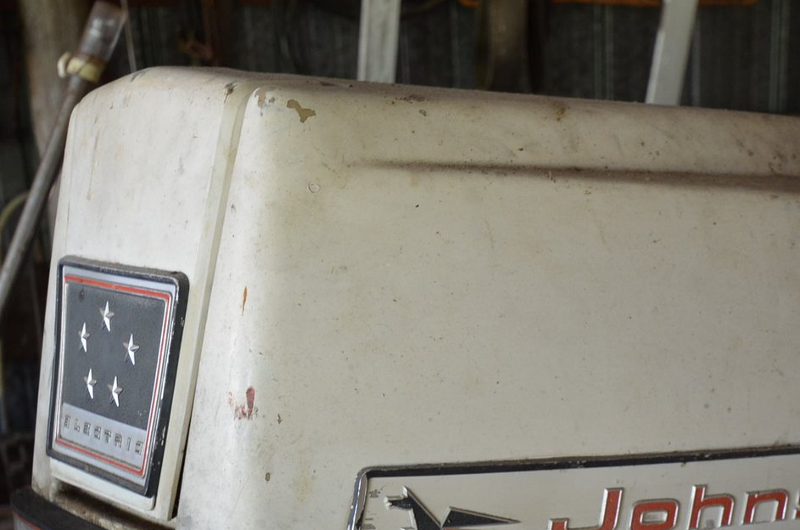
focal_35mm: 60
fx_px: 1330
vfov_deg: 22.1
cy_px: 450
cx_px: 509
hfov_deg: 33.3
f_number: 4.5
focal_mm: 22
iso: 720
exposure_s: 1/60
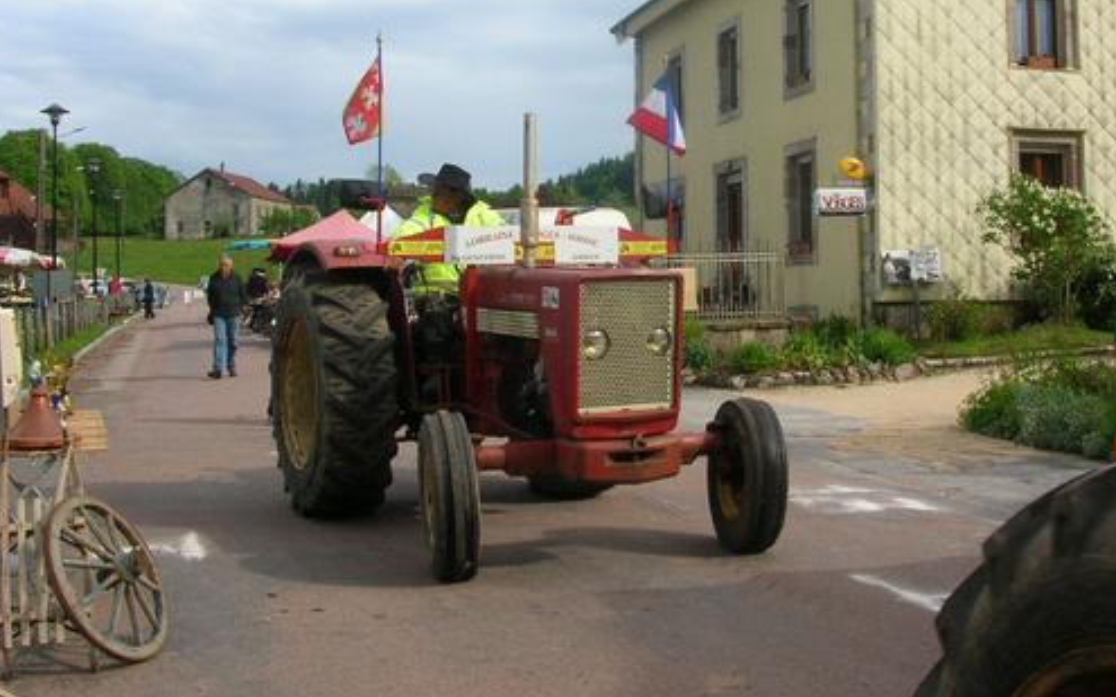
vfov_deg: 26.7
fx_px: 1459
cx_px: 667
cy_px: 232
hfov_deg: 41.7
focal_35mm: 48
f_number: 5.6
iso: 50
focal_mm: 5.8
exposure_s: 1/182
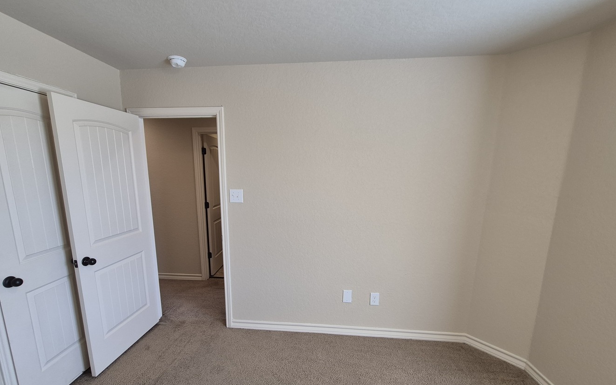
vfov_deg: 74.5
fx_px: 252
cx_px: 298
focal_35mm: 15
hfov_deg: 101.4
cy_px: 216
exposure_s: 1/60
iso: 64
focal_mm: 1.74
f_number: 2.2
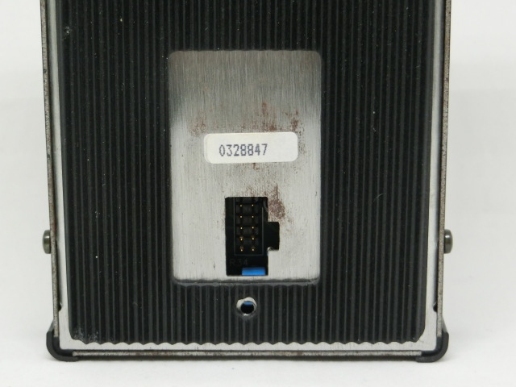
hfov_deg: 21.1
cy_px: 194
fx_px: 1386
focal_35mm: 93
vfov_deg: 15.9
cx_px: 258
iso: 400
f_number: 5.6
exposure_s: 1/100
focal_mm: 16.5
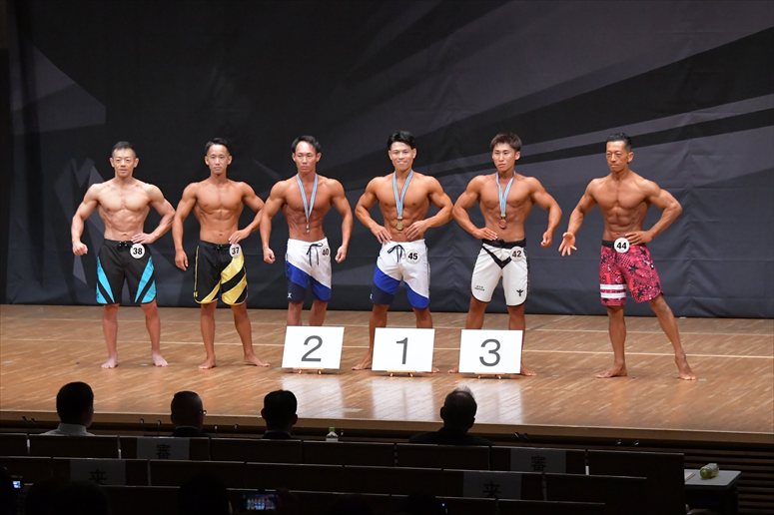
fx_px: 3223
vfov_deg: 9.1
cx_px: 387
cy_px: 258
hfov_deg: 13.7
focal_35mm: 150
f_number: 5.6
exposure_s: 1/400
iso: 6400
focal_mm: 100
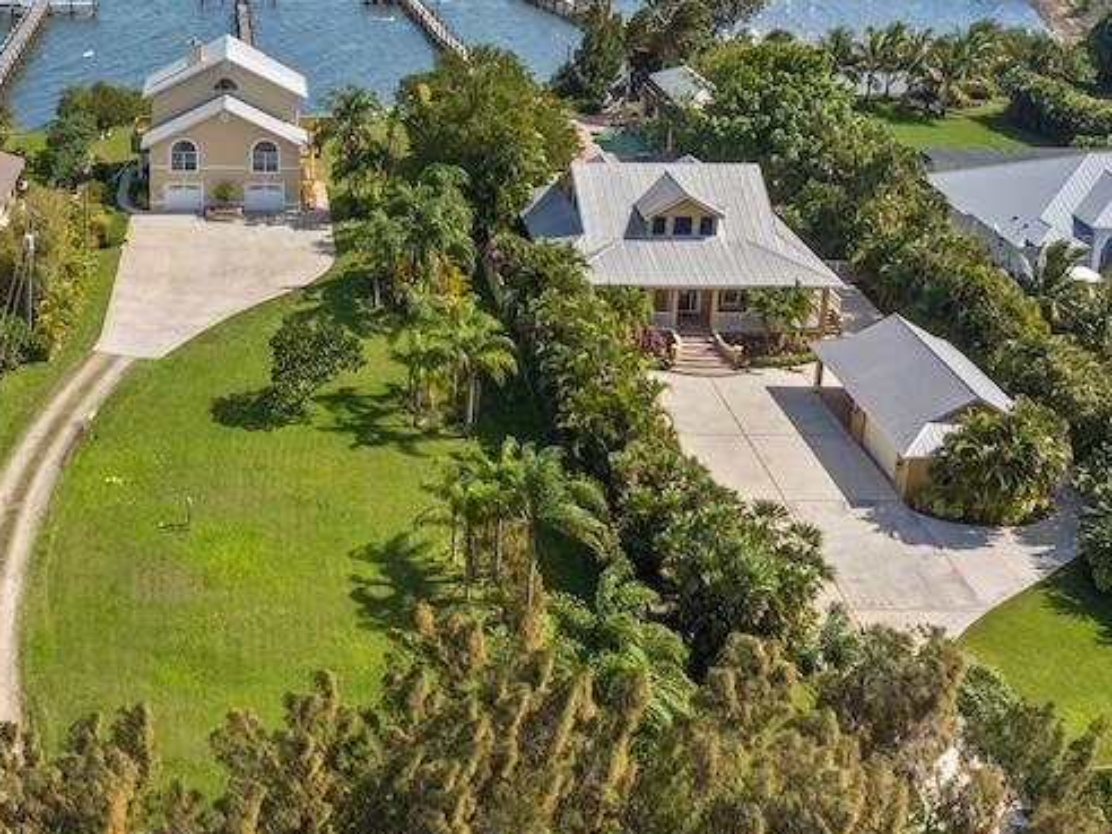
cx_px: 172
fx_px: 1606
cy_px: 179
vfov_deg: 28.5
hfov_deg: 36.4
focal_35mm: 50
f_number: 5.6
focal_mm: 12.29
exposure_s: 1/50
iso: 100
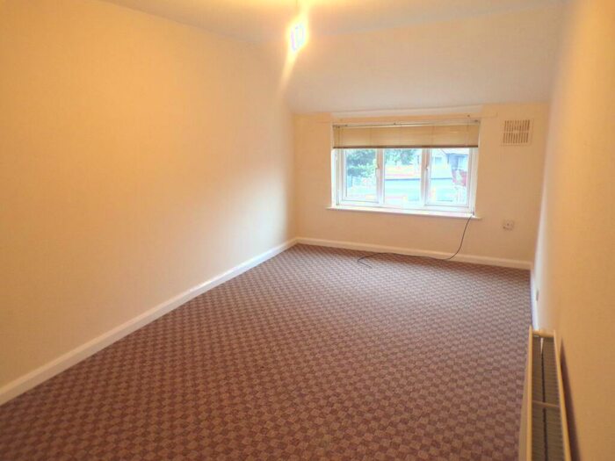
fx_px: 426
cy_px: 230
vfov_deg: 56.8
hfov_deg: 71.6
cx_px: 308
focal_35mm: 24
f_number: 3
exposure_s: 1/17
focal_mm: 4.3
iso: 452
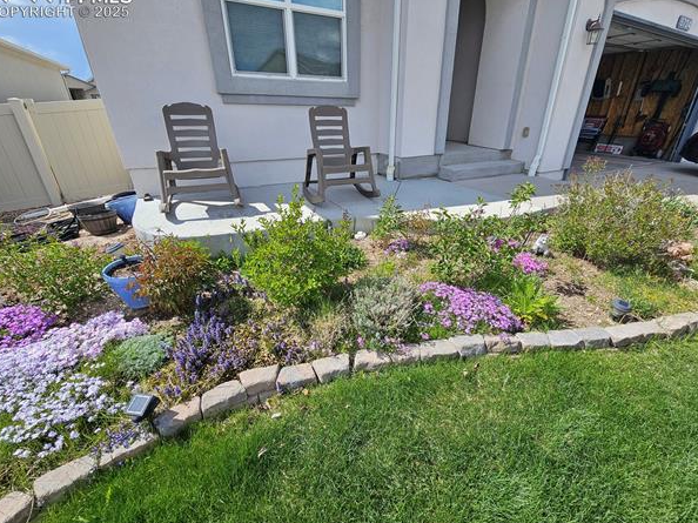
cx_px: 361
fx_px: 282
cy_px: 258
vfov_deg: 85.6
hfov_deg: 102.0
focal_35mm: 14
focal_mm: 2.2
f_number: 2.2
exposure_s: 1/1973
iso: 50
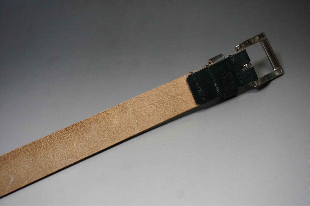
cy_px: 103
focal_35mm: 52
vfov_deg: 25.7
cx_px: 155
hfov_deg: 37.9
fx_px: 451
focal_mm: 35
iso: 2500
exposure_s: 1/160
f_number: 5.6
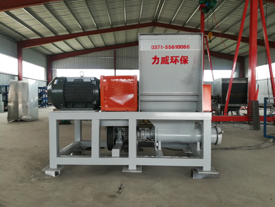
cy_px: 104
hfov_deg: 67.3
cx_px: 138
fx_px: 207
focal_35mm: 26
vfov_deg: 53.1
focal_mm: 3.83
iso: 80
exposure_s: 1/33.3
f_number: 2.2
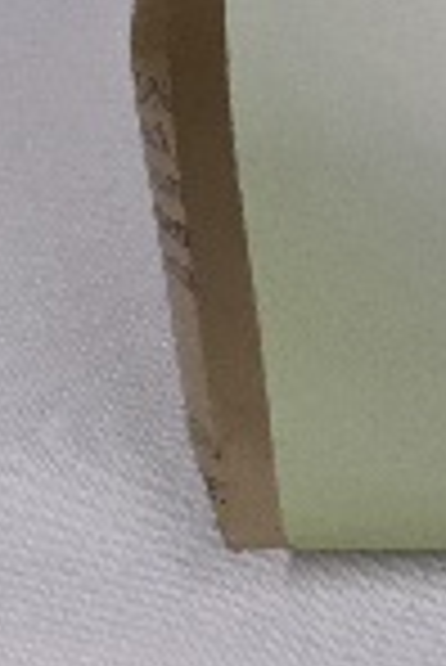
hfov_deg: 8.9
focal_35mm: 129
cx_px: 1279
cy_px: -1022
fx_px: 2391
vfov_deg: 12.1
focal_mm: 6.3
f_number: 1.7
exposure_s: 1/101
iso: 320
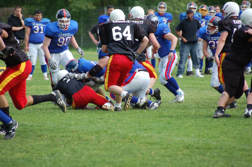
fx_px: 2306
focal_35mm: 330
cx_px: 126
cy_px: 84
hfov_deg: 6.3
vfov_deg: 4.1
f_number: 5.3
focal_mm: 220
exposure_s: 1/640
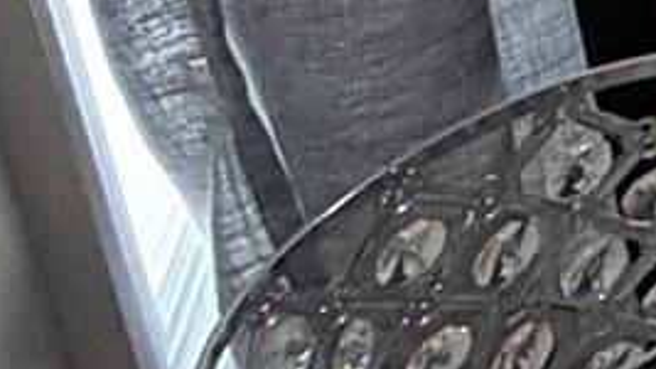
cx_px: 2290
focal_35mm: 117
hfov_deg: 9.6
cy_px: -1105
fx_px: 2035
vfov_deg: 7.4
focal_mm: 2.22
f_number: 2.2
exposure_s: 1/60
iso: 320
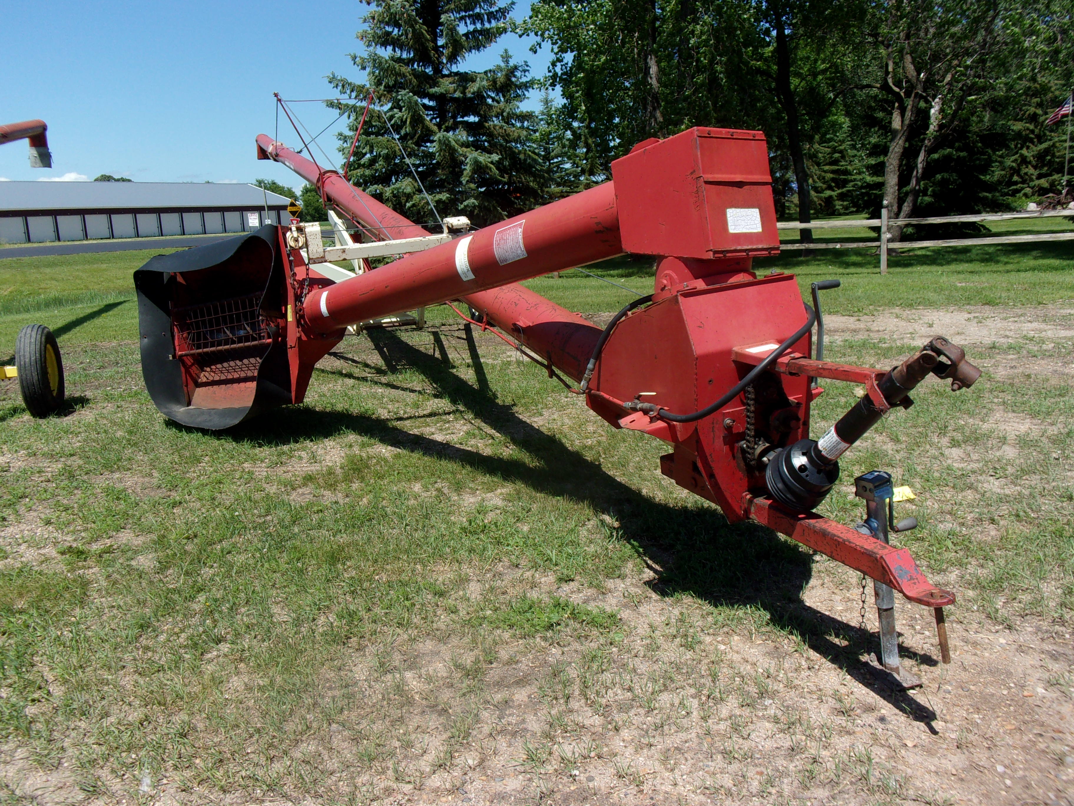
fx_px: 869
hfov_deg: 63.4
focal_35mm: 28
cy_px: 403
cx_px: 537
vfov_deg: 49.7
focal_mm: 5.1
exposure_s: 1/100
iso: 80
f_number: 10.8
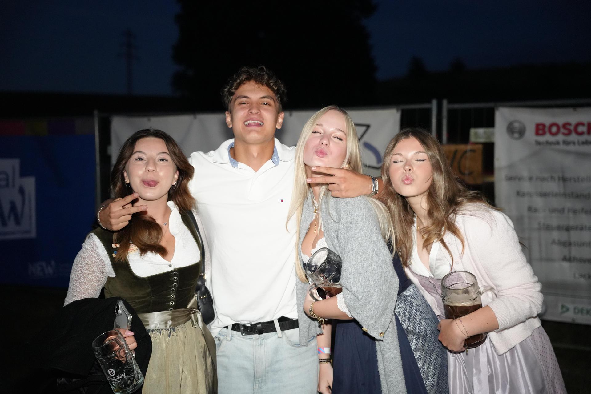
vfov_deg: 28.9
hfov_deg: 42.3
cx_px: 296
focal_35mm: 46
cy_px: 197
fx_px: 763
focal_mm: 46.5
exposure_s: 1/60
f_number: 2.8
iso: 6400
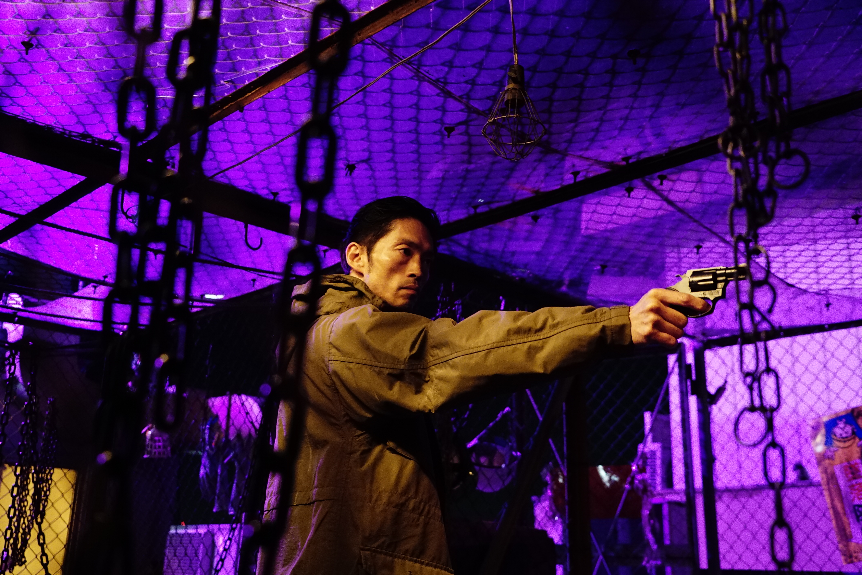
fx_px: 910
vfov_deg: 35.1
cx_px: 431
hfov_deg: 50.7
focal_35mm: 38
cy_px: 288
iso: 8000
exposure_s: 1/60
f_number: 4
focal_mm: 38
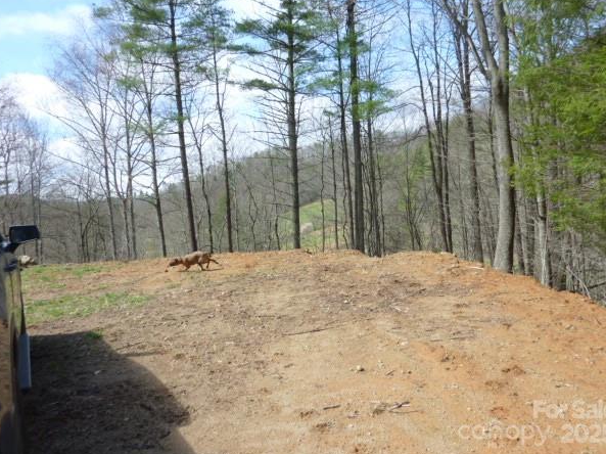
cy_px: 215
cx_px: 312
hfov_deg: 65.3
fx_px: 472
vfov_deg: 51.3
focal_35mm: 27
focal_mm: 4.1
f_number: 3.3
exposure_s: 1/500
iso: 80
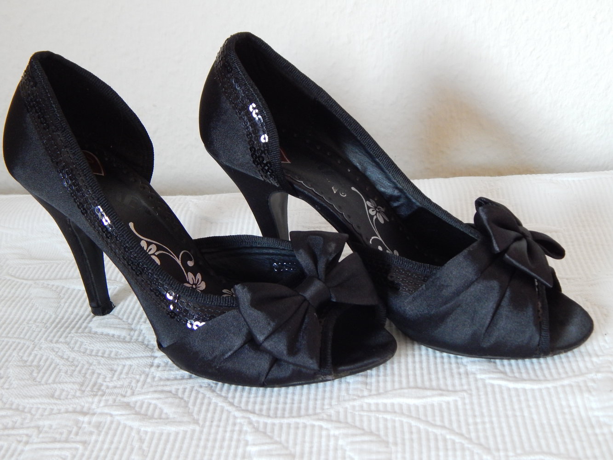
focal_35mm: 49
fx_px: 868
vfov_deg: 29.7
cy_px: 230
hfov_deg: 38.9
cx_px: 306
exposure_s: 1/13
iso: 400
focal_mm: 8.6
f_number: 3.7
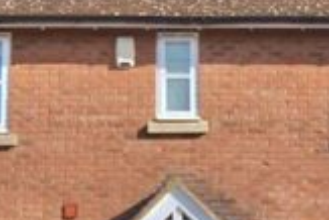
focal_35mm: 90
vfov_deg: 15.1
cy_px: 172
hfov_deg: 22.6
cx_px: 168
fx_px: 823
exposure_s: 1/200
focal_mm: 14
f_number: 9
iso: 100
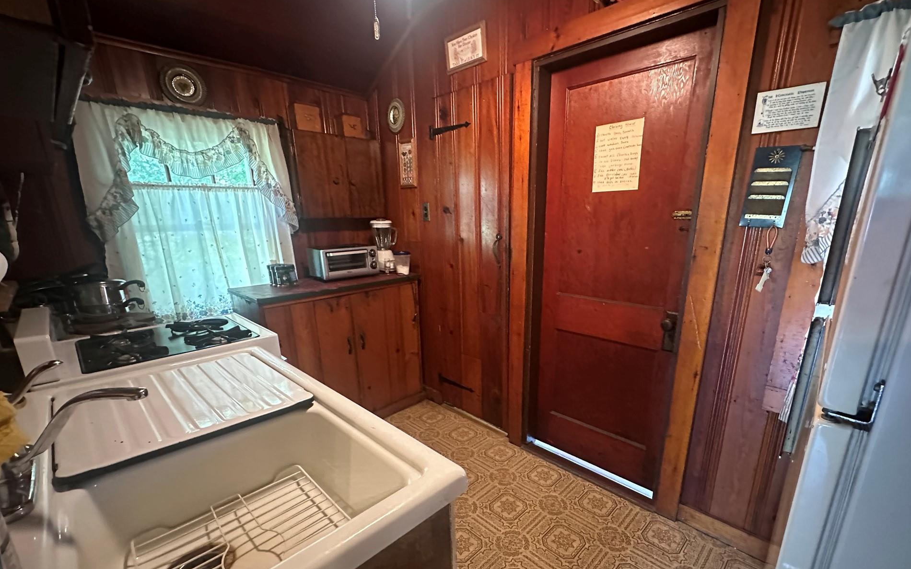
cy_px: 332
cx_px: 483
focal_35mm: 16
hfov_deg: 97.7
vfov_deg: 70.7
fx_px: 397
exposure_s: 1/30
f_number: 2.2
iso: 1250
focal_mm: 2.22
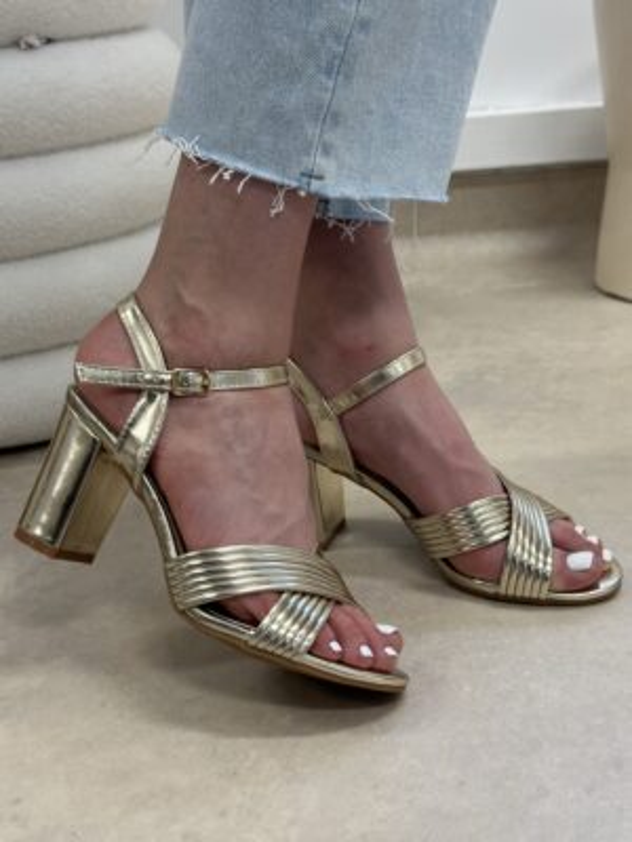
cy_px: 421
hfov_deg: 30.3
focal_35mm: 48
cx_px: 316
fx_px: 1168
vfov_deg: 39.7
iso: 160
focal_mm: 6.86
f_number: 1.78
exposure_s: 1/100
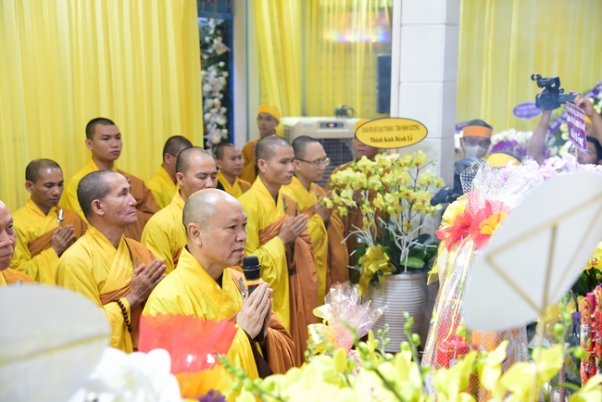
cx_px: 301
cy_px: 201
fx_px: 970
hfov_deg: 34.5
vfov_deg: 23.4
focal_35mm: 58
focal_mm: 58
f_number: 4.5
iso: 1250
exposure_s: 1/30
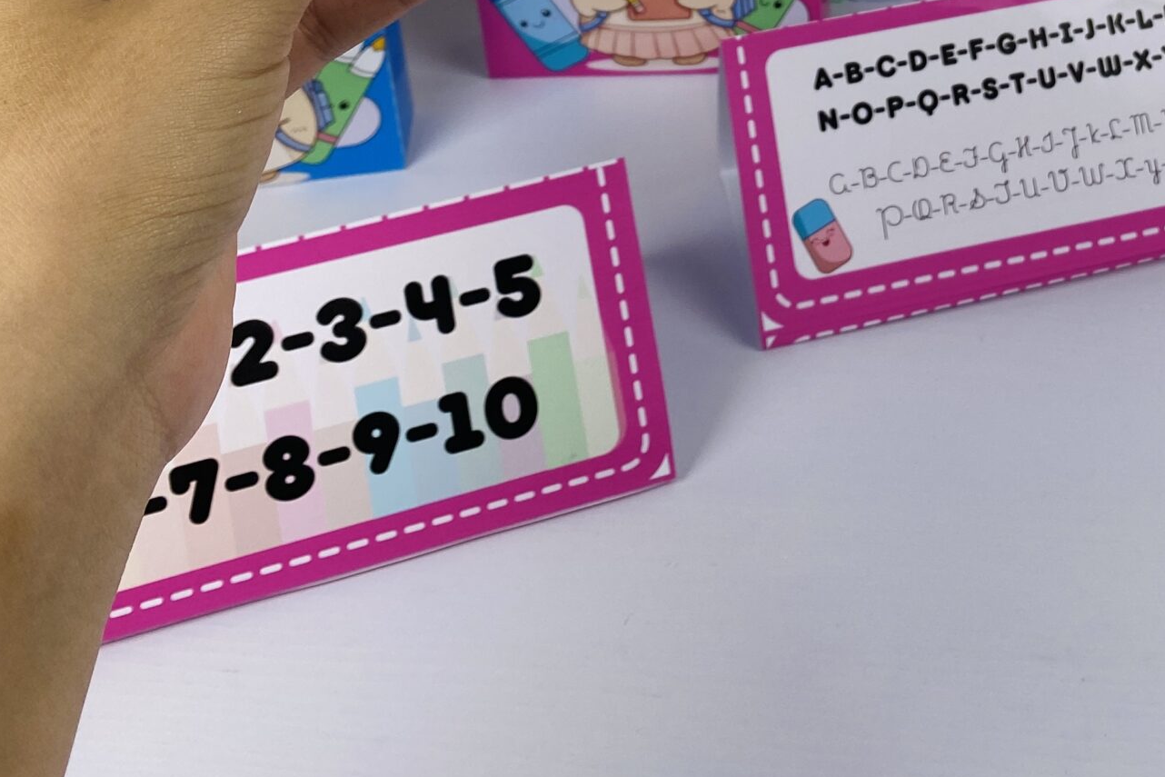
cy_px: -331
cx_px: 868
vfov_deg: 21.7
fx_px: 1748
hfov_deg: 36.1
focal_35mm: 54
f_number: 1.8
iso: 32
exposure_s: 1/237
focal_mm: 4.25
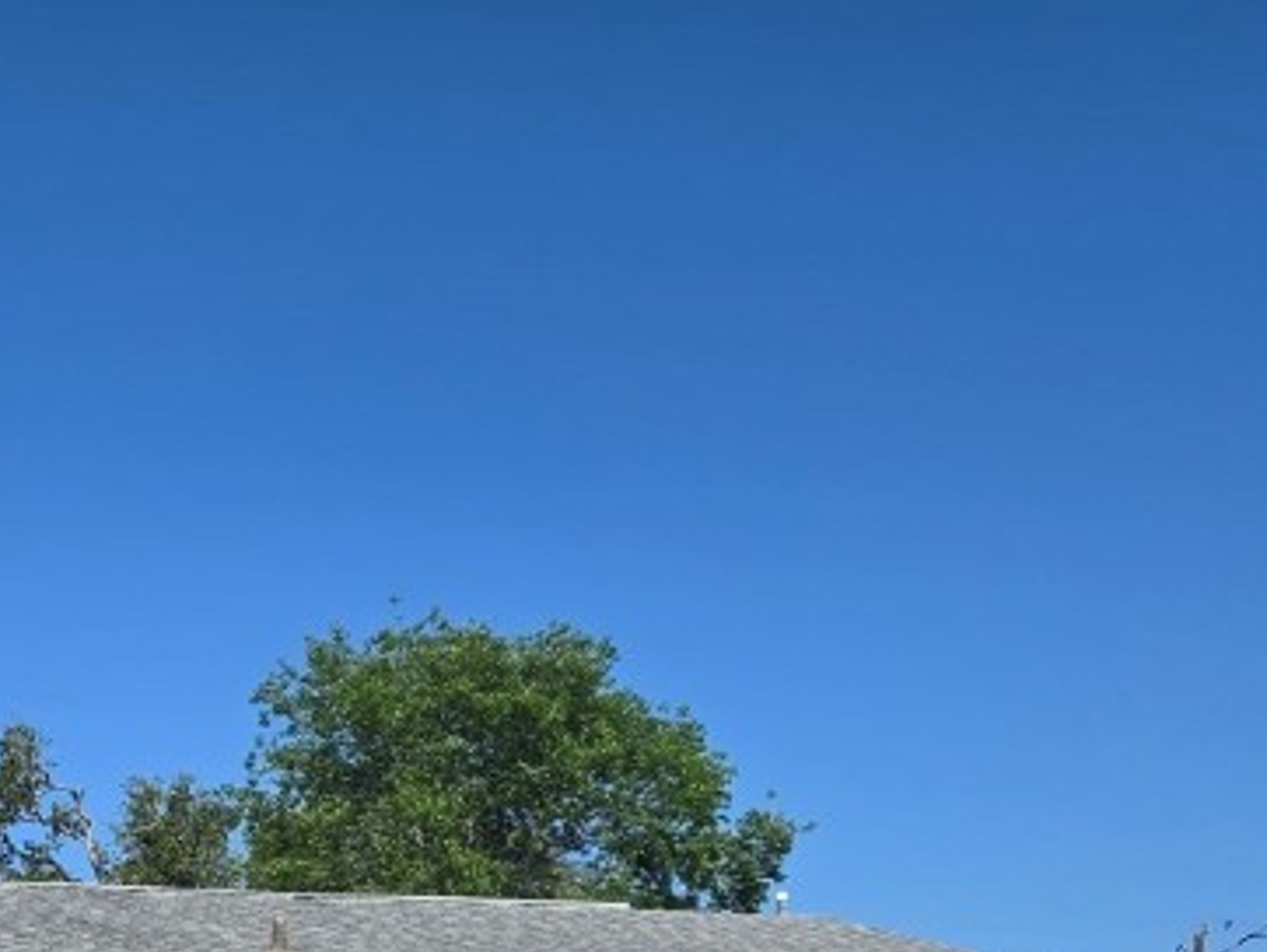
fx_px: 2381
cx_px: 136
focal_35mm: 65
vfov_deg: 20.4
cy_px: 1284
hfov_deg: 28.7
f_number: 1.8
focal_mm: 5.4
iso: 25
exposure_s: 1/2921
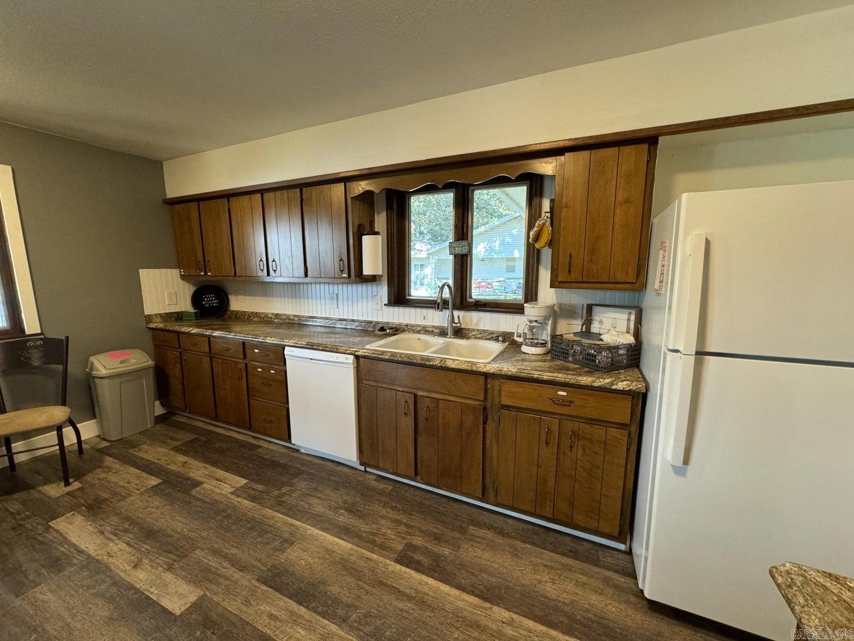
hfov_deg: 102.1
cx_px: 427
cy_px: 320
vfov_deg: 85.7
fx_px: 345
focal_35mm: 14
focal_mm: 2.22
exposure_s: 1/60
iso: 320
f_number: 2.2
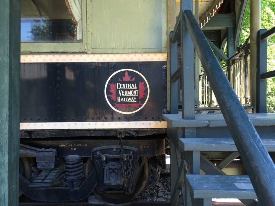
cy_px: 103
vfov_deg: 48.2
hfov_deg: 61.7
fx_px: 230
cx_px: 138
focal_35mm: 29
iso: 40
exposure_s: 1/120
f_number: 2.2
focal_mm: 4.15
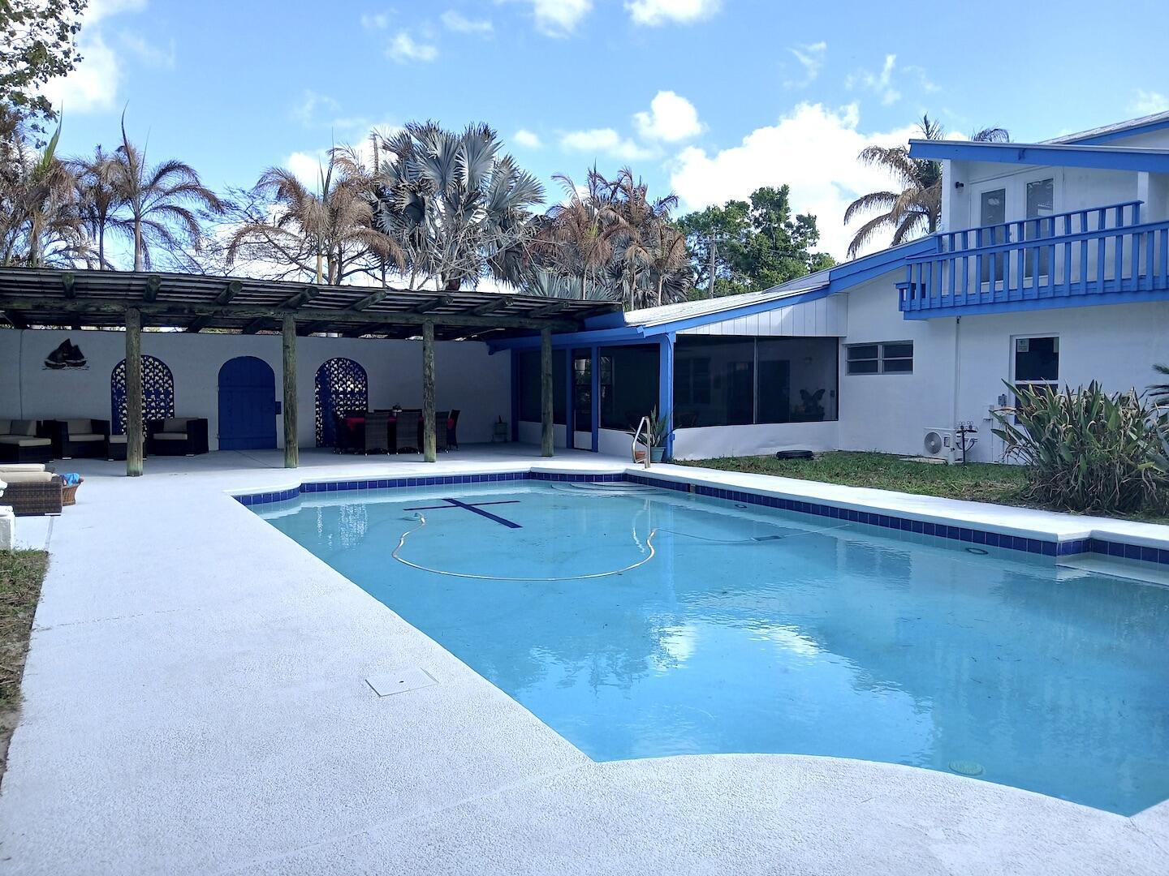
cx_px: 584
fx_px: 878
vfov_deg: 53.1
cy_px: 438
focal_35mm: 26
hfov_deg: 67.3
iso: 20
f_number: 1.8
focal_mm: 3.98
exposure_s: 1/318
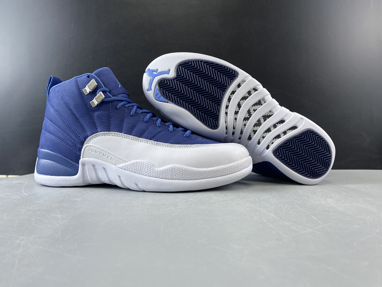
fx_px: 298
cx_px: 188
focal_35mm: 27
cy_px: 144
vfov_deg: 51.4
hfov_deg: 65.3
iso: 125
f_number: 1.8
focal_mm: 4.25
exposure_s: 1/100
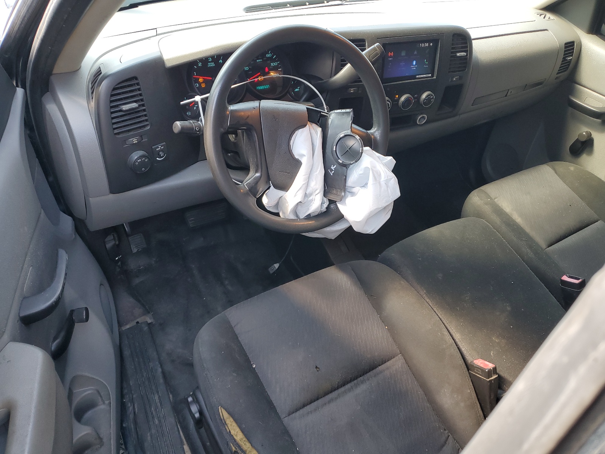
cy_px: 227
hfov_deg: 67.3
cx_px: 302
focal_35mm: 26
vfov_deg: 53.1
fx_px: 454
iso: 58
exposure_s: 1/60.2
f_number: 1.5
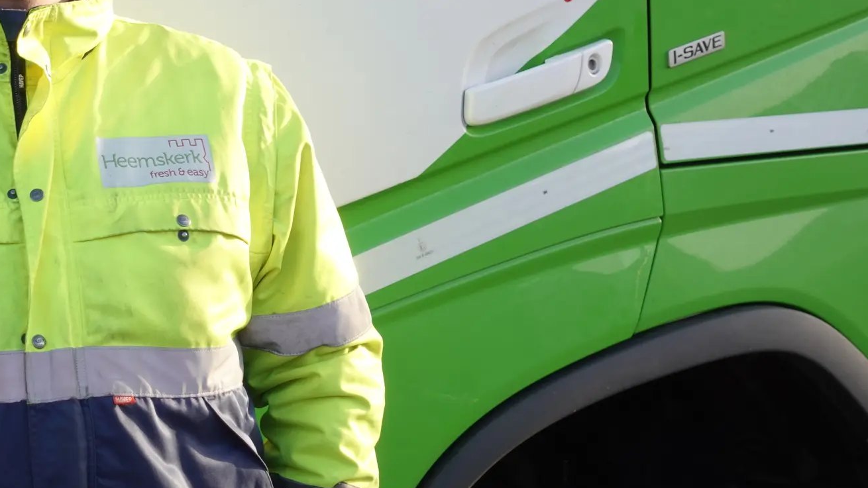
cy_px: 108
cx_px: 110
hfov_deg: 24.1
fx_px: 1979
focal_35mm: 86
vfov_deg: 14.0
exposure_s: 1/400
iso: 125
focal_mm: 15.87
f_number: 2.8
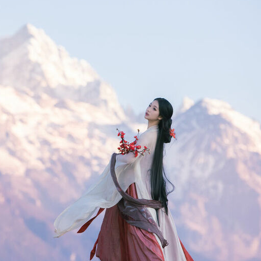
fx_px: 2960
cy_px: 122
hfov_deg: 5.0
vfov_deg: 5.0
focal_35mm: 347
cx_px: 73
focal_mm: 200
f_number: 5
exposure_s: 1/500
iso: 1000
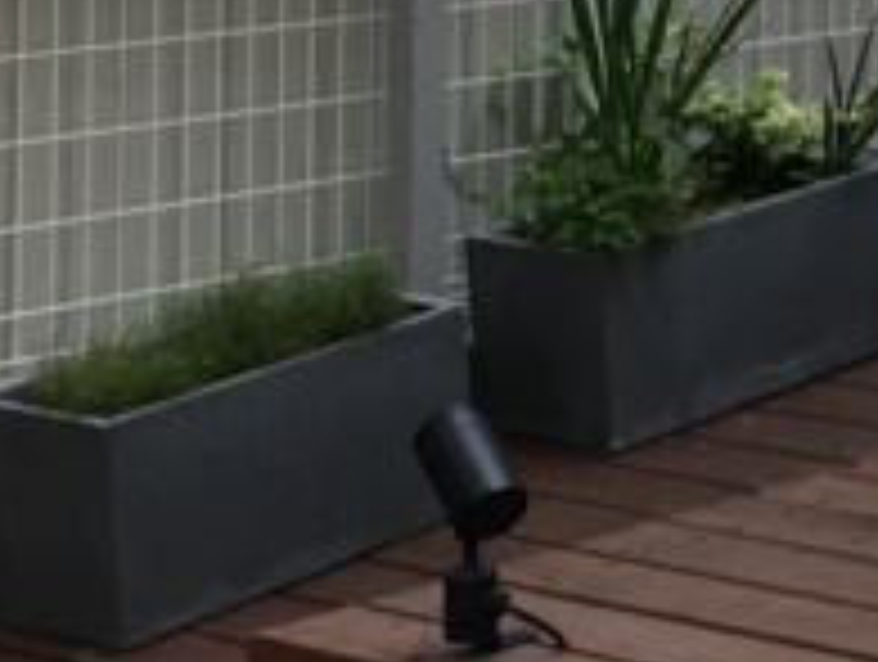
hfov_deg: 12.2
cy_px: -432
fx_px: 3862
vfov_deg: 9.4
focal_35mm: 152
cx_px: 1427
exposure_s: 1/120
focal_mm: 4.15
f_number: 2.2
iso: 32
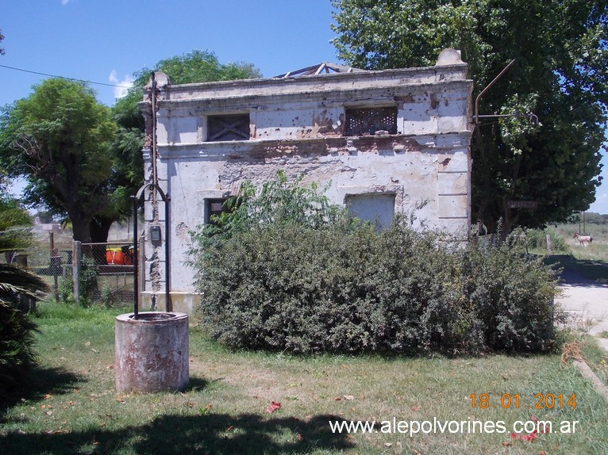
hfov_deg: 49.0
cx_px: 304
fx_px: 667
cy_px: 228
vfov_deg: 37.7
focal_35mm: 38
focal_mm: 5.3
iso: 80
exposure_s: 1/250
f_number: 6.2
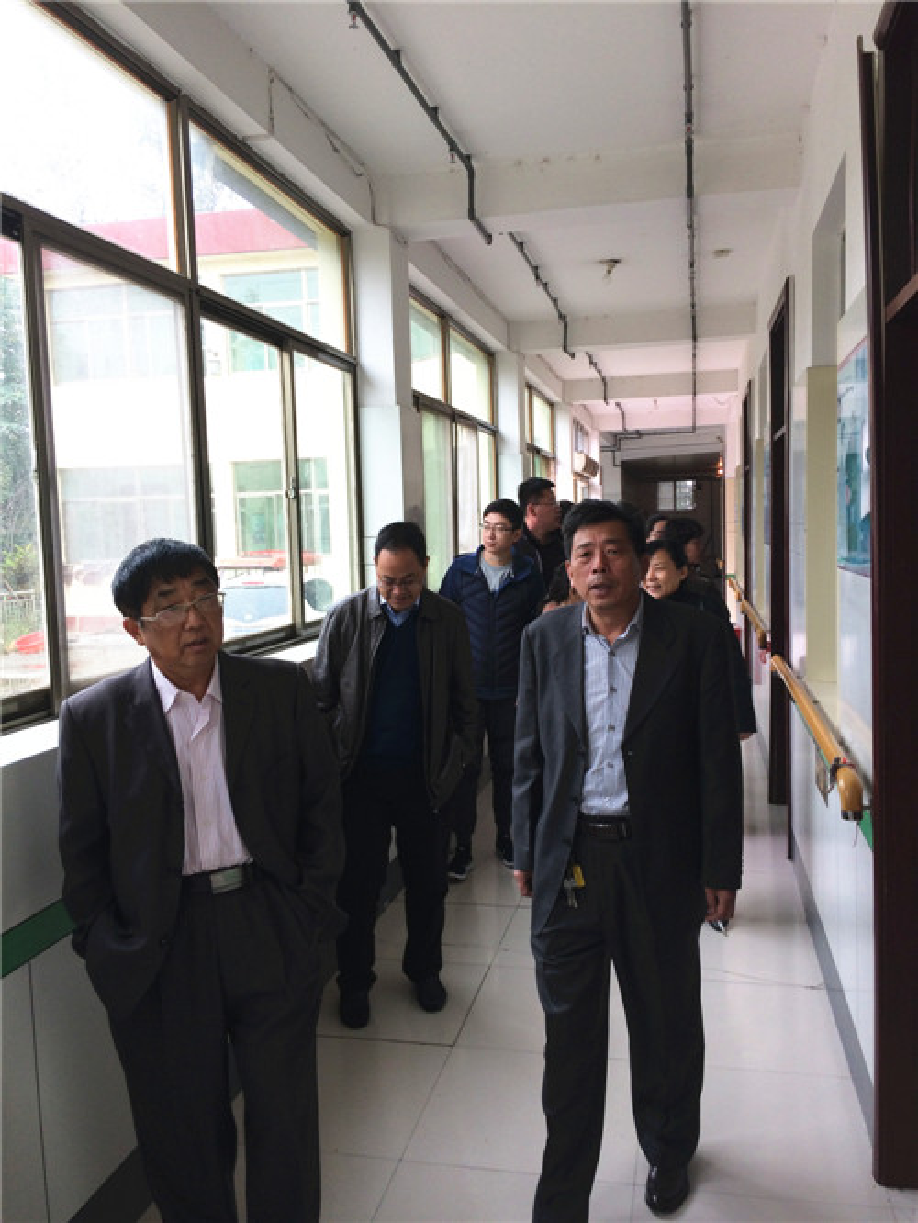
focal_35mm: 29
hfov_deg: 48.3
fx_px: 1025
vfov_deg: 61.6
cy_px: 612
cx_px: 459
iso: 40
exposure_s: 1/100
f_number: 2.2
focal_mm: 4.15
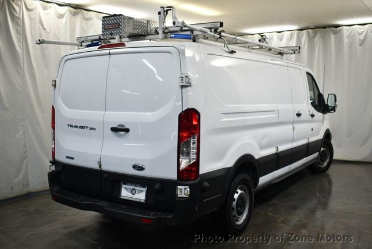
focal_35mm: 36
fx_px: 372
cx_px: 186
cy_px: 124
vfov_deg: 36.9
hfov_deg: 53.1
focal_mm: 18
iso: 800
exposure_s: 1/160
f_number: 3.5
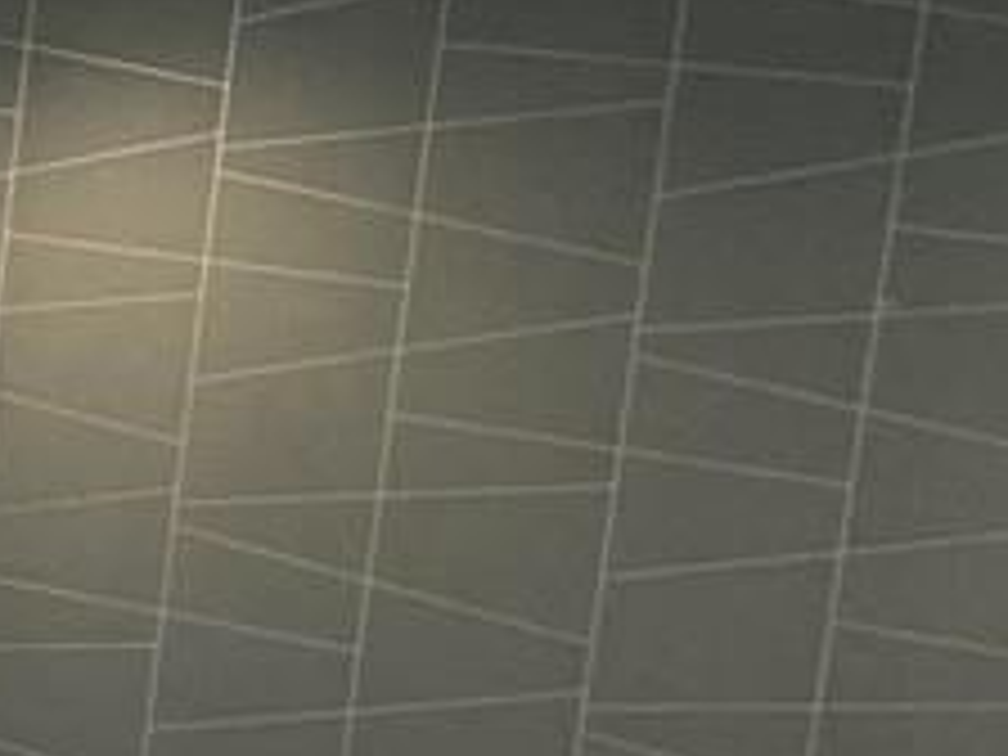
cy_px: 806
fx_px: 2912
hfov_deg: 12.9
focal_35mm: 100
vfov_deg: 14.5
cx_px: -1642
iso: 200
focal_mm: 2.22
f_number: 2.2
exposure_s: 1/60
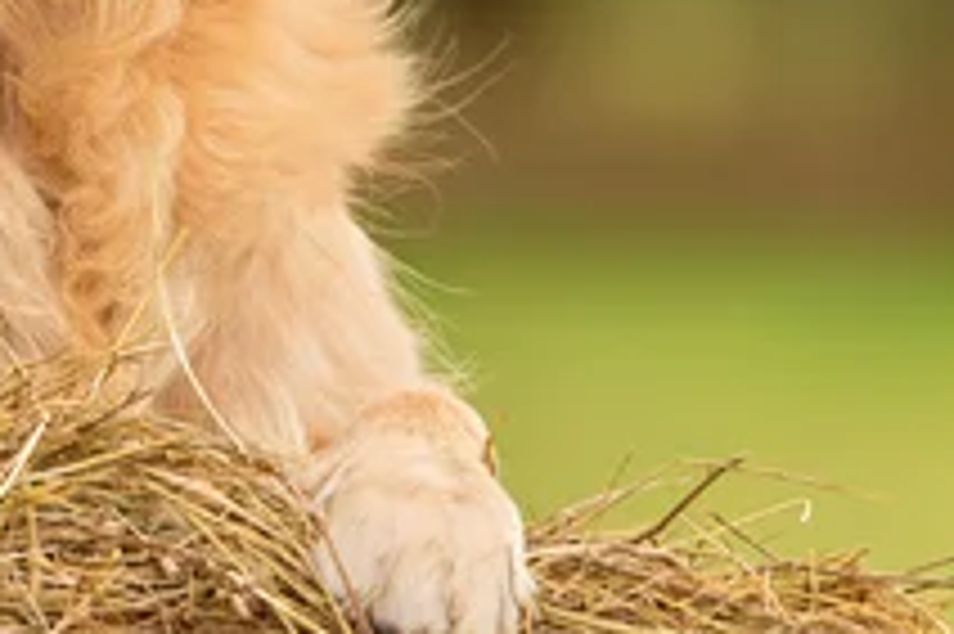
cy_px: -81
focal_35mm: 668
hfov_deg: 3.1
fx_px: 17688
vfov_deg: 2.1
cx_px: -484
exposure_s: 1/200
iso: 400
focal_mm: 200
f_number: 3.5
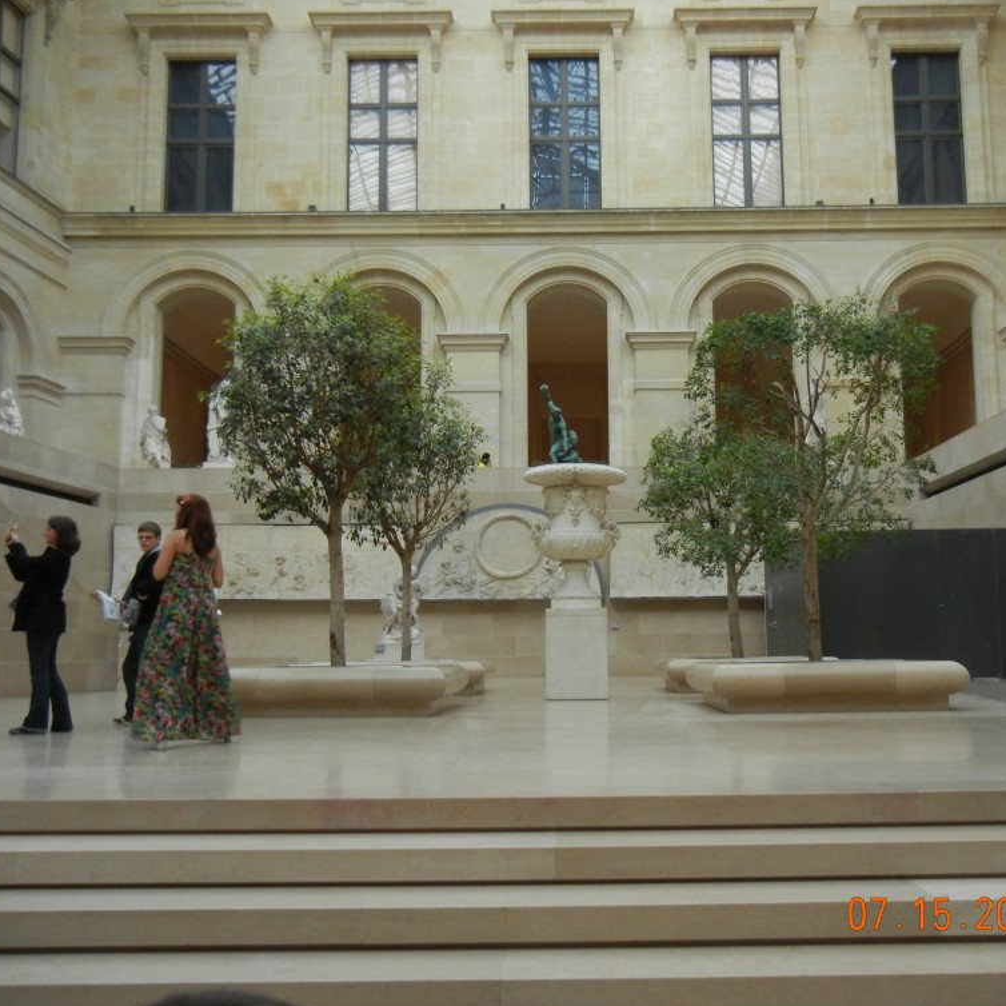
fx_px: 1184
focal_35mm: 36
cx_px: 584
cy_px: 508
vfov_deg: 46.0
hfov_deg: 45.9
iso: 342
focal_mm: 5.4
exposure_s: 1/60.2
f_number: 3.5
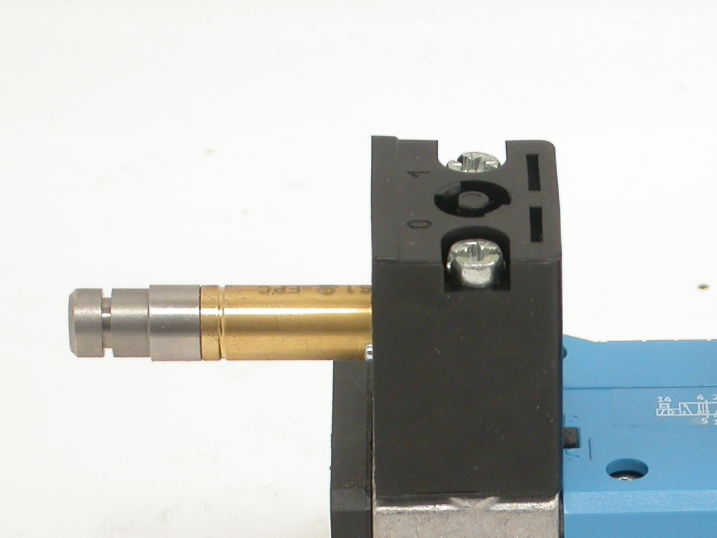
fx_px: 5468
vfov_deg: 5.6
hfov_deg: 7.5
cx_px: 667
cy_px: 533
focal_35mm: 264
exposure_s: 1/16.7
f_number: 4.6
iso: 100
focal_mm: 27.3
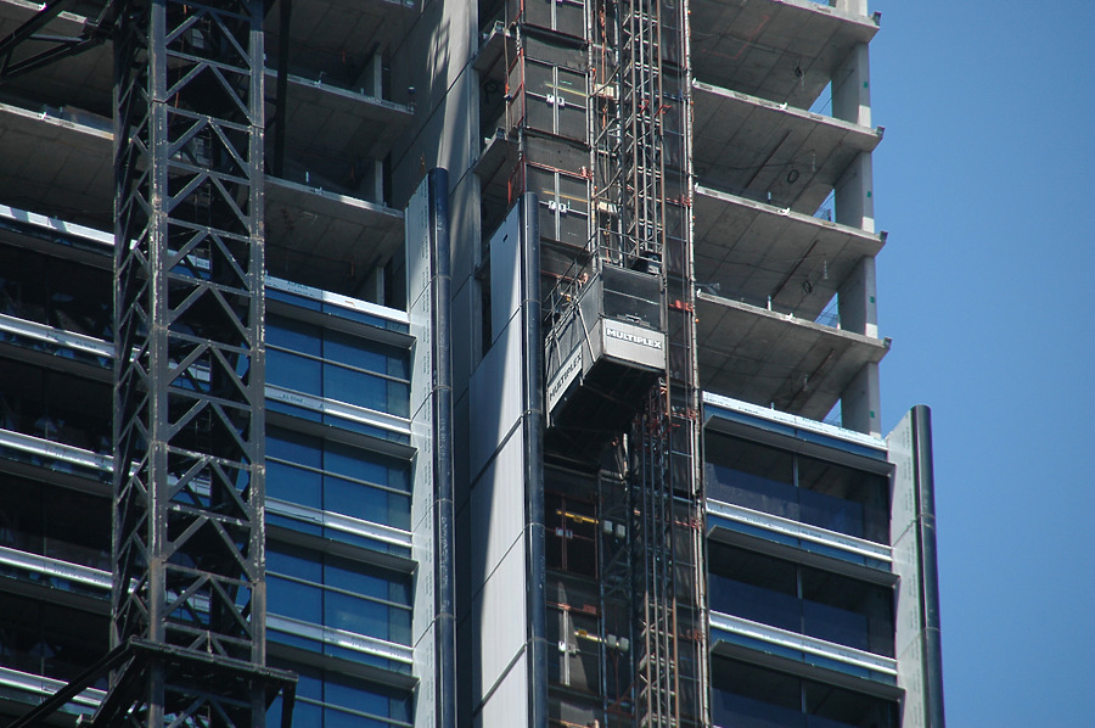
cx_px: 548
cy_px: 364
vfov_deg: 4.6
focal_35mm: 300
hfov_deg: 6.9
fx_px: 9115
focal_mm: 200
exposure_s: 1/640
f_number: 6.3
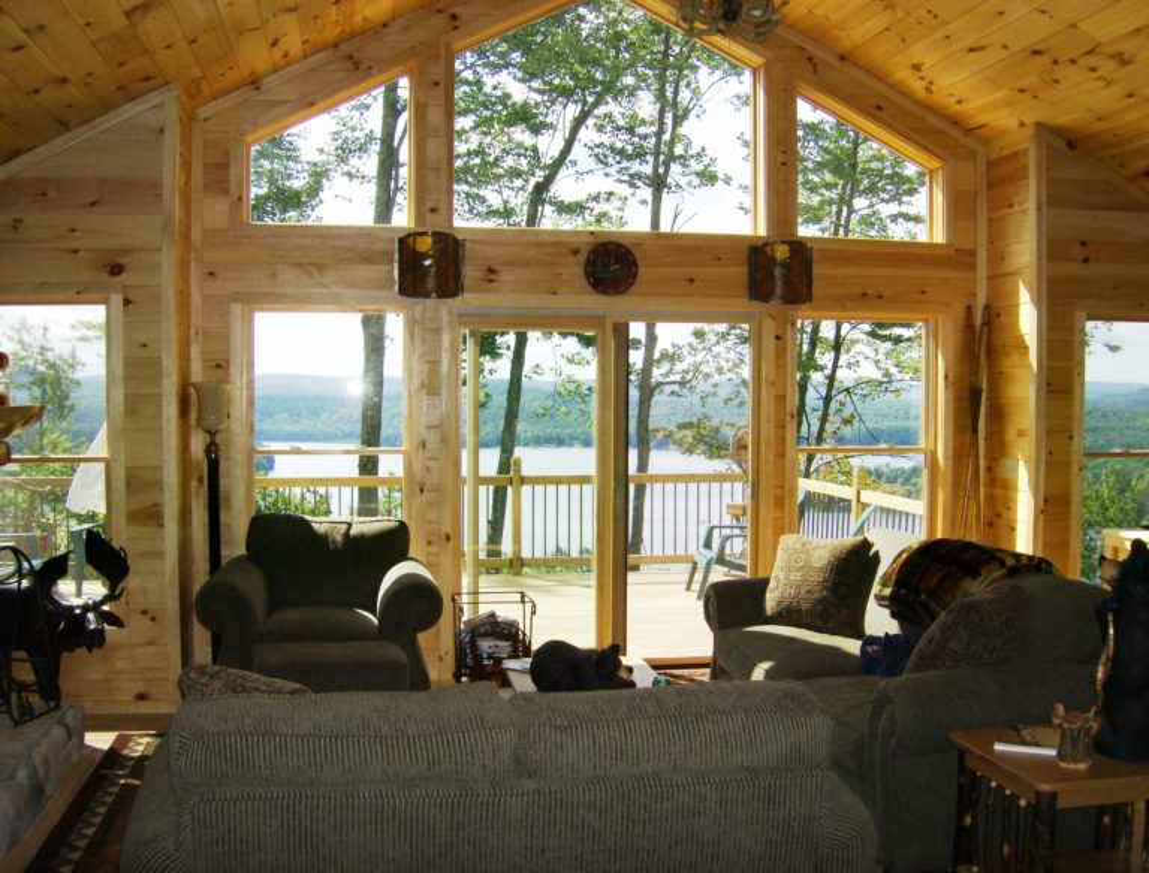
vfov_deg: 40.0
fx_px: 1201
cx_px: 574
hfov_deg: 51.1
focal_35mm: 36
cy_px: 436
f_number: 4.7
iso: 100
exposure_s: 1/346
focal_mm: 6
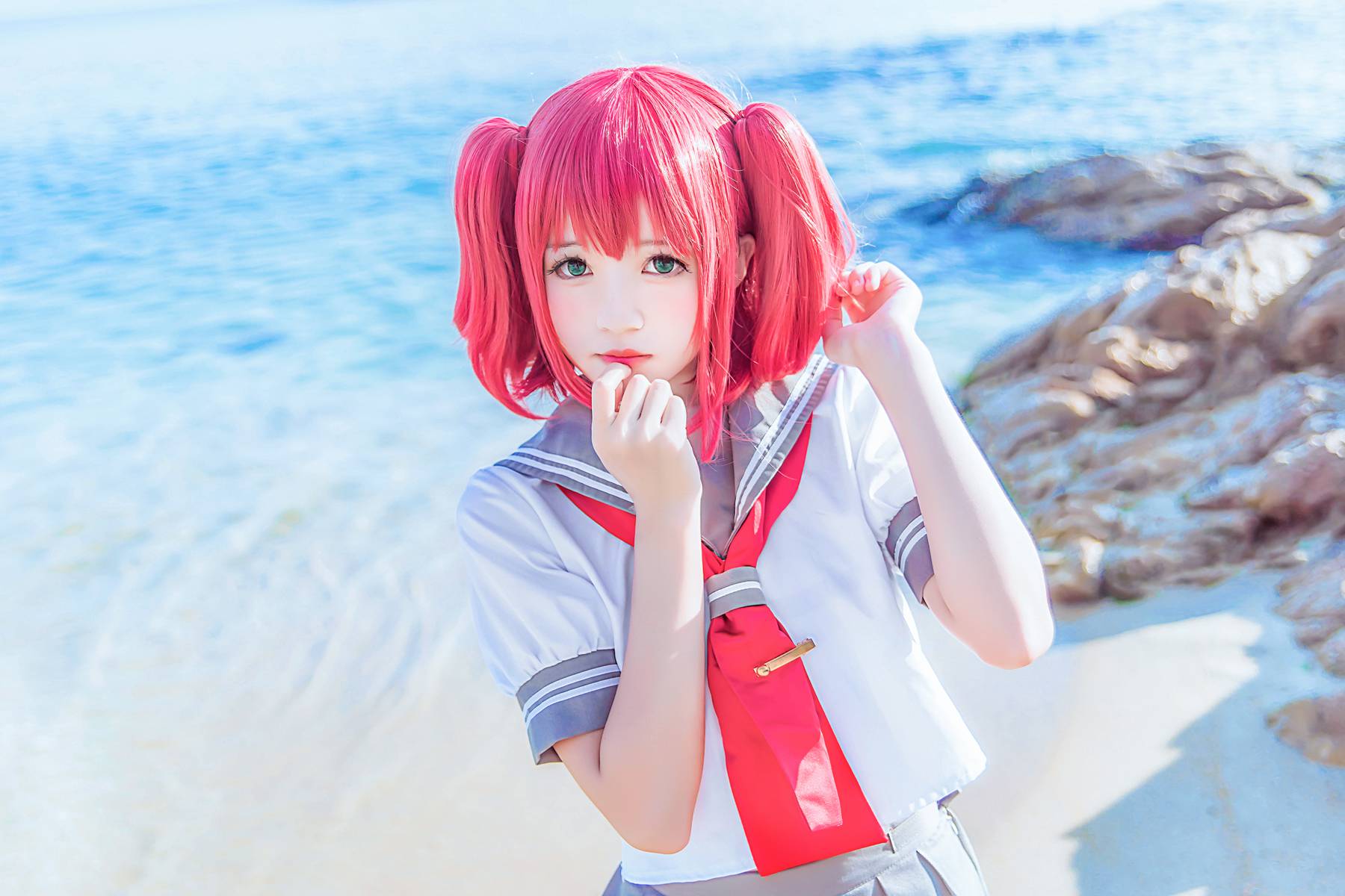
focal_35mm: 42
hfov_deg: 46.4
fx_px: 1569
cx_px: 672
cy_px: 448
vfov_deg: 31.9
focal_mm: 42
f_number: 2.8
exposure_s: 1/1000
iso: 100
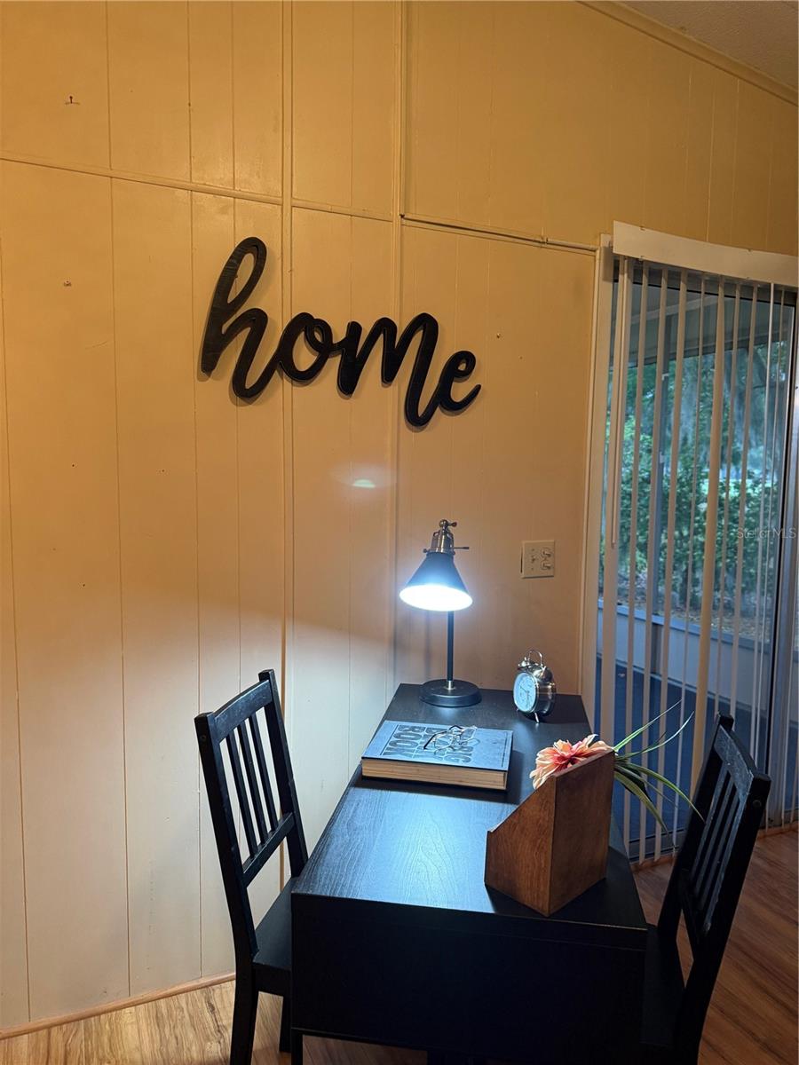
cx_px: 400
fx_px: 739
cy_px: 532
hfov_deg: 56.8
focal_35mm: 24
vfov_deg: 71.6
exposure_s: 1/60
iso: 320
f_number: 1.78
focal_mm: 6.76
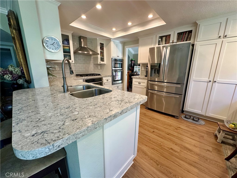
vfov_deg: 85.7
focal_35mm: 14
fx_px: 96
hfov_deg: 102.1
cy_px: 89
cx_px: 118
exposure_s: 1/60
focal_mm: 2.22
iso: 160
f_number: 2.2
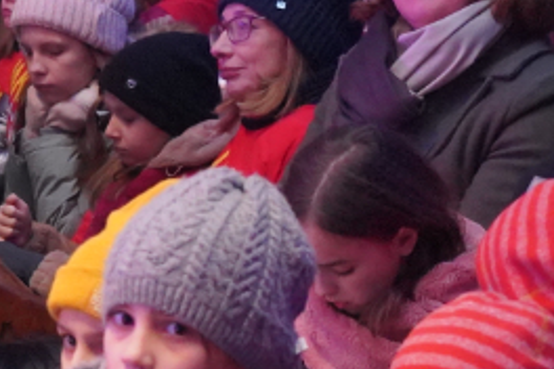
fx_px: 2801
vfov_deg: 7.5
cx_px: 365
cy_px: 318
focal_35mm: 182
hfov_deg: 11.3
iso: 12800
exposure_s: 1/100
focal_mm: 37
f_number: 4
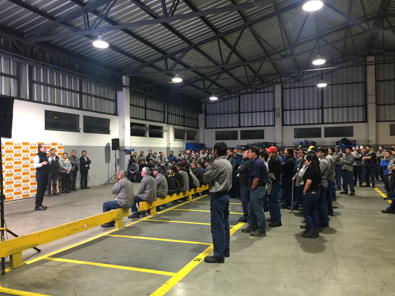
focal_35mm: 29
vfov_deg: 48.2
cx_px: 198
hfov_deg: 61.7
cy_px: 148
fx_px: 331
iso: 125
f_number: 2.2
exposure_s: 1/15
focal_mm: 4.15
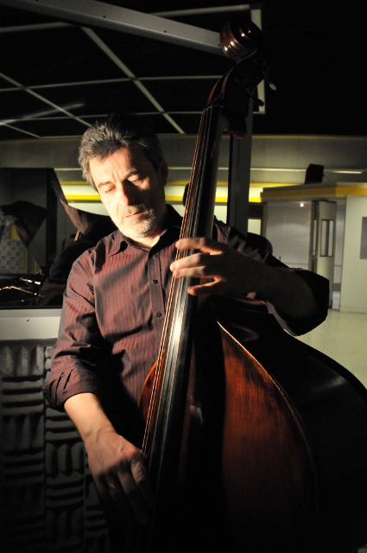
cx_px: 184
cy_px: 276
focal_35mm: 27
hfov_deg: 47.8
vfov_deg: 67.4
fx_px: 414
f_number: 6.3
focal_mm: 18
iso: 1600
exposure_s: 1/30
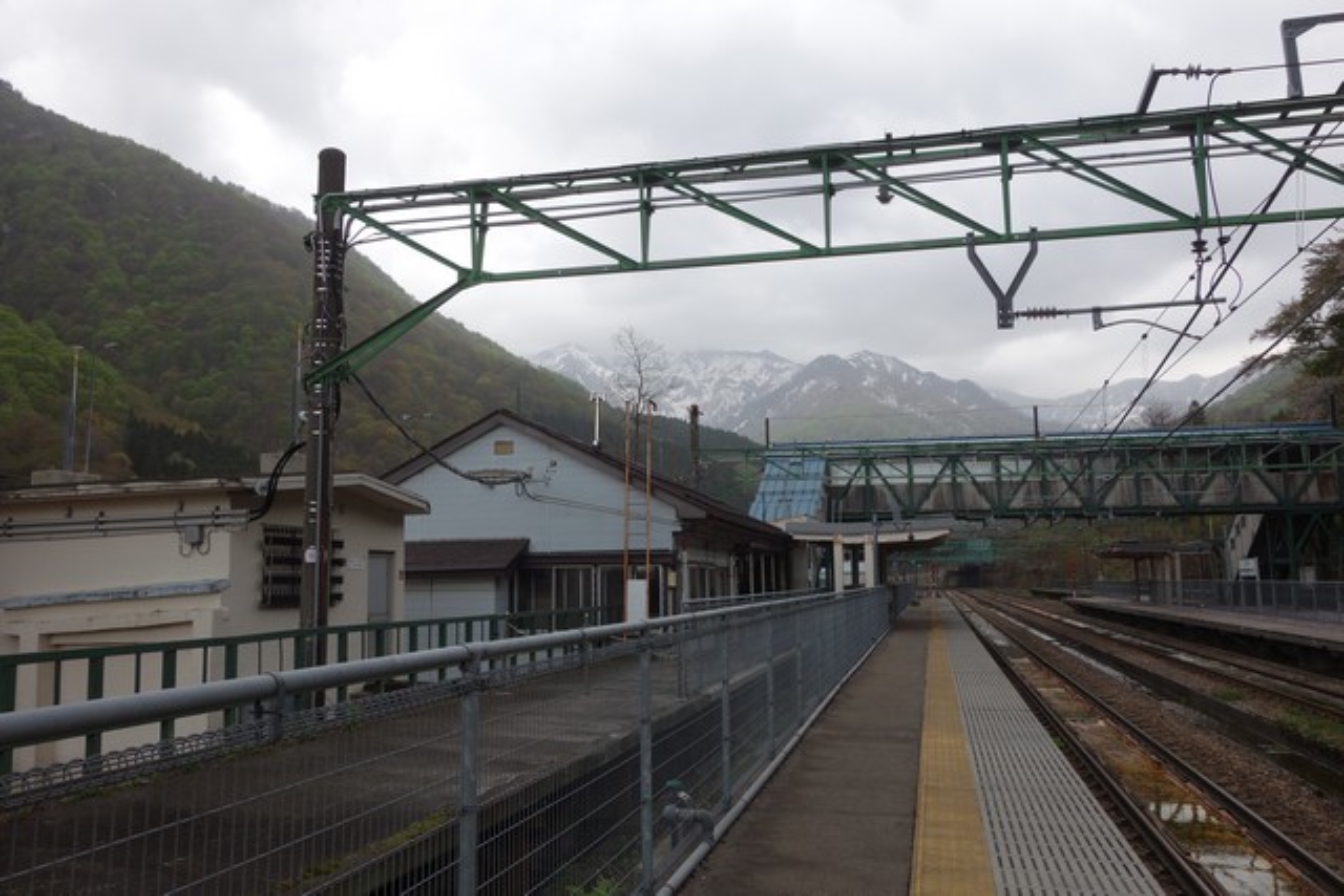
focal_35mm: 28
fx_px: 1046
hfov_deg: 65.5
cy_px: 448
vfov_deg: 46.4
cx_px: 672
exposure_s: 1/200
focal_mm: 10.4
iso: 125
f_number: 5.6
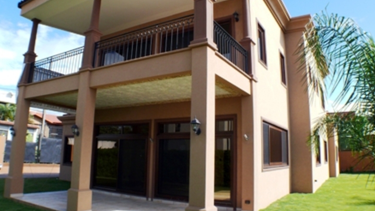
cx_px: 184
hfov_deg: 51.6
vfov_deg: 30.4
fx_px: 388
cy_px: 94
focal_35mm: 39
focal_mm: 7.4
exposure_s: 1/250
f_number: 5.6
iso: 100
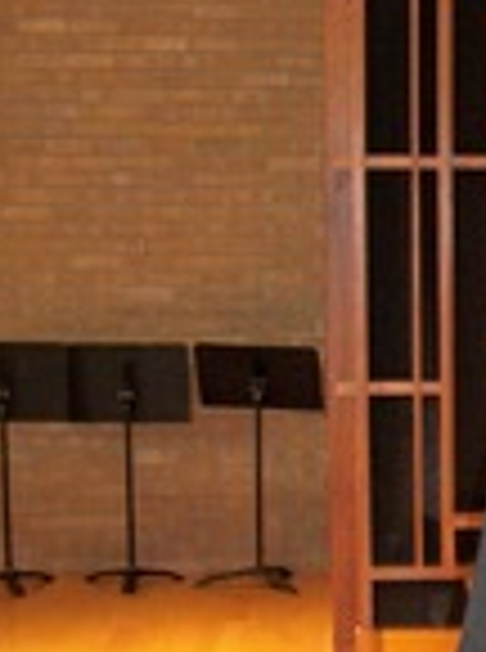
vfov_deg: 18.3
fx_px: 1993
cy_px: 598
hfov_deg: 13.0
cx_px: 781
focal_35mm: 106
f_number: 2.9
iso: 250
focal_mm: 5.7
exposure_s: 1/30
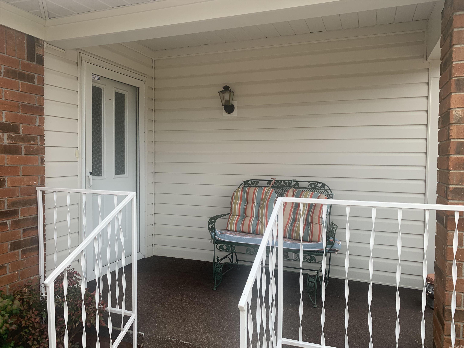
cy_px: 174
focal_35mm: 26
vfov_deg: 53.1
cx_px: 232
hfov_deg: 67.3
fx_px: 349
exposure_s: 1/349
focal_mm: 4.25
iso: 25
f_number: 1.8
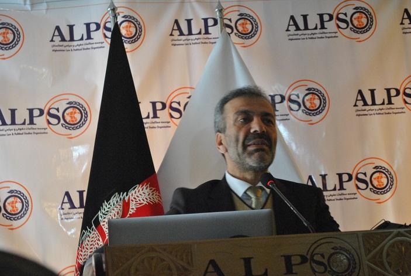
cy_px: 138
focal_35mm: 82
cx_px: 206
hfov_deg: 24.6
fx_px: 943
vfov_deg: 16.6
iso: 1250
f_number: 5.6
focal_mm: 55
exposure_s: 1/30
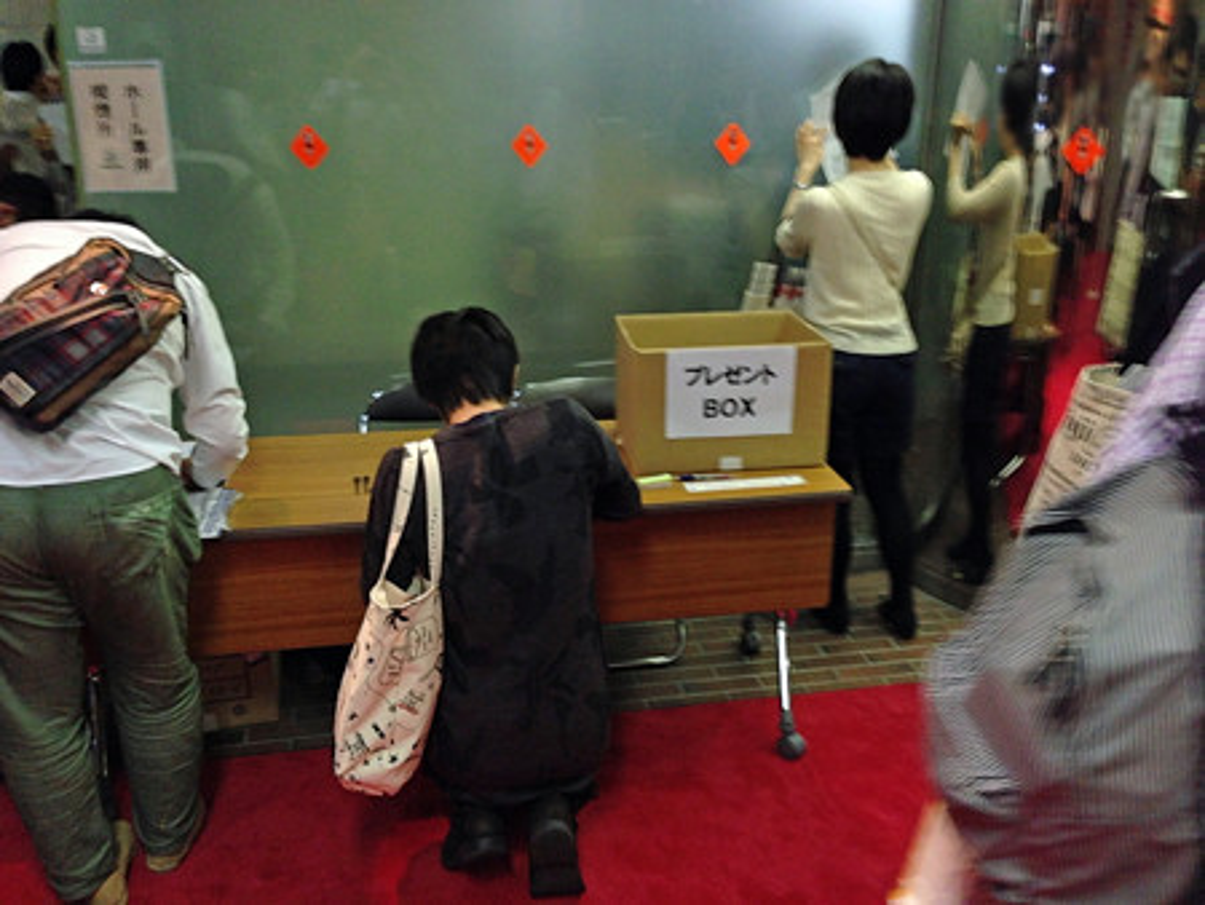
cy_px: 452
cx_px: 602
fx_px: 2299
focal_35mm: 66
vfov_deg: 22.3
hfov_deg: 29.4
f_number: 2.4
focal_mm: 4.12
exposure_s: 1/30
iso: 200
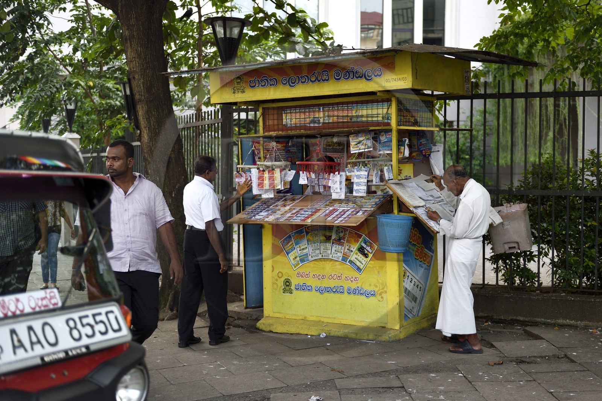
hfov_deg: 44.5
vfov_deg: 30.5
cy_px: 200
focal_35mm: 44
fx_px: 736
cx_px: 301
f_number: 2.8
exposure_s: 1/500
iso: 400
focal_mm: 44
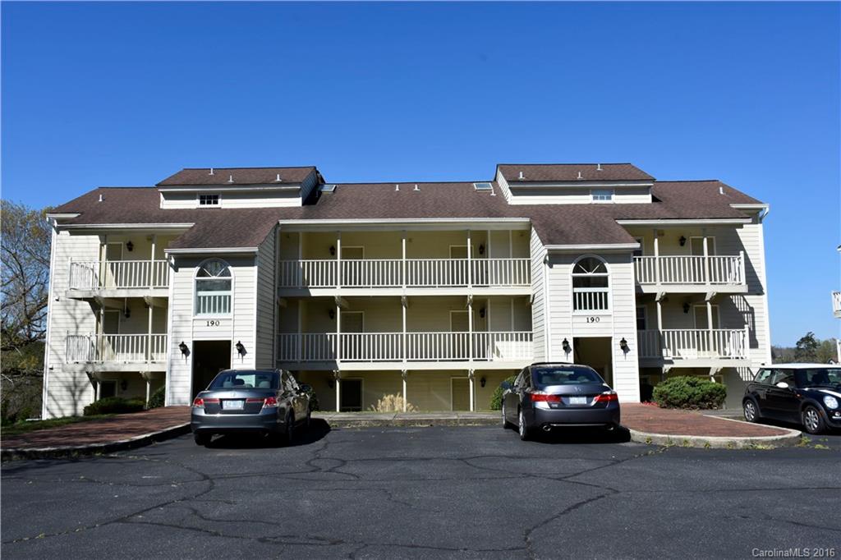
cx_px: 420
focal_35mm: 30
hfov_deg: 61.9
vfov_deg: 43.6
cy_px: 280
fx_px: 701
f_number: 11
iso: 400
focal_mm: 20
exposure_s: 1/500
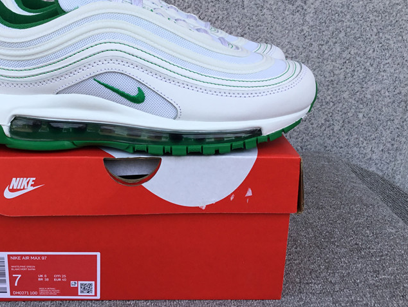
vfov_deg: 32.8
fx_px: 519
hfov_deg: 42.3
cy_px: 132
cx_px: 134
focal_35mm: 44
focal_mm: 3.3
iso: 25
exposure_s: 1/599
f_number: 2.4
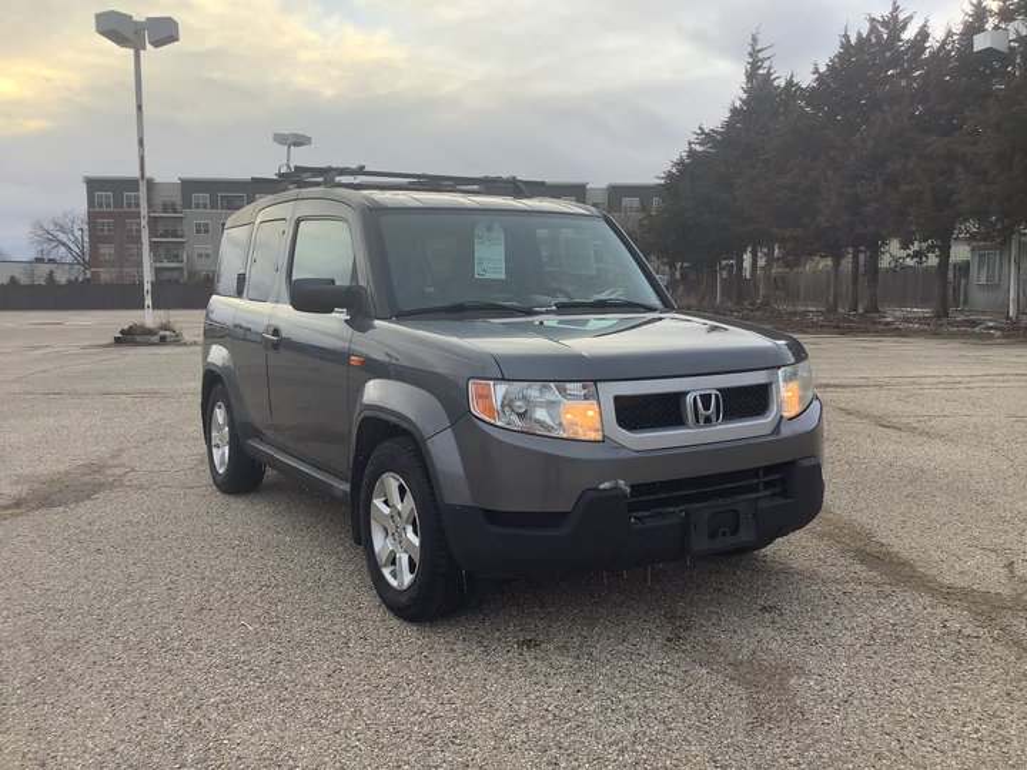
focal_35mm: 31
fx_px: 920
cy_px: 385
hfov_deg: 58.4
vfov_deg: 45.4
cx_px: 514
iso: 25
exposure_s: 1/128
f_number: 2.4
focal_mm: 3.3
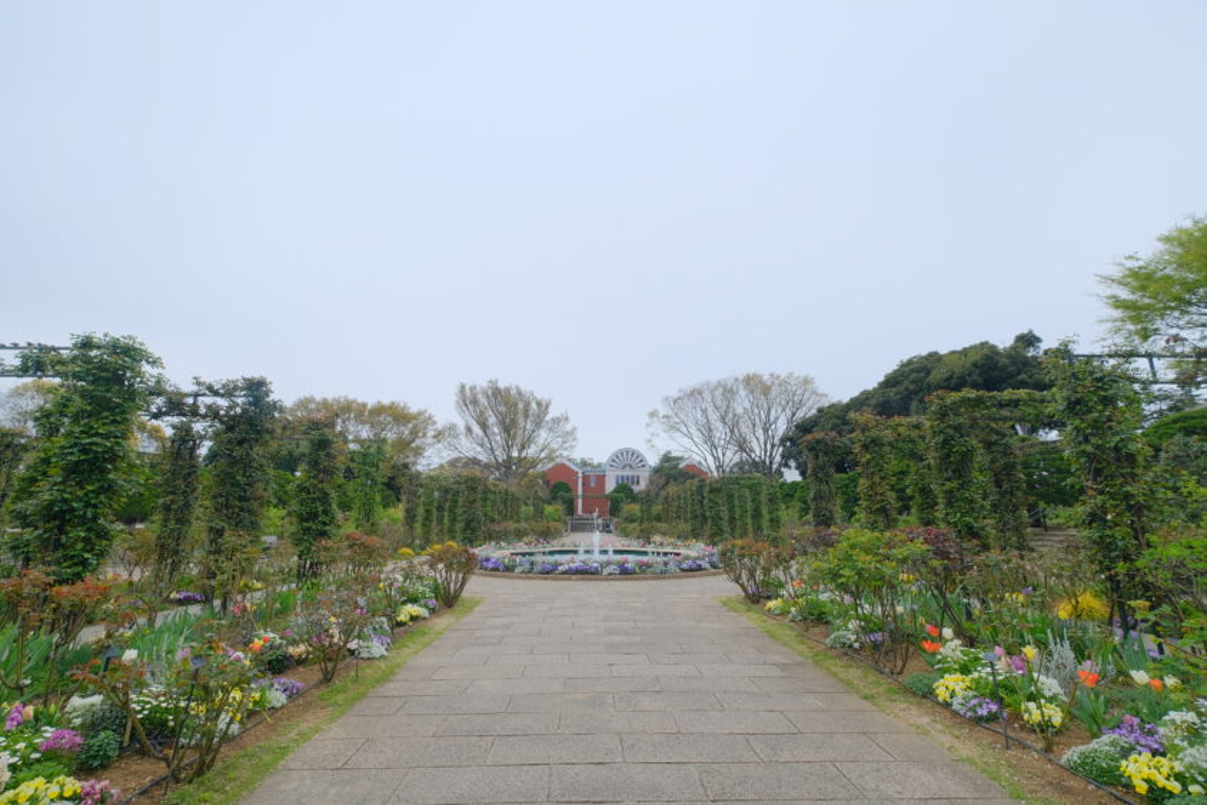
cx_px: 604
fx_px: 503
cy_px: 402
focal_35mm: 15
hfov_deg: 100.4
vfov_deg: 77.3
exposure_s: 1/850
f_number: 5
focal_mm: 10
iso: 640
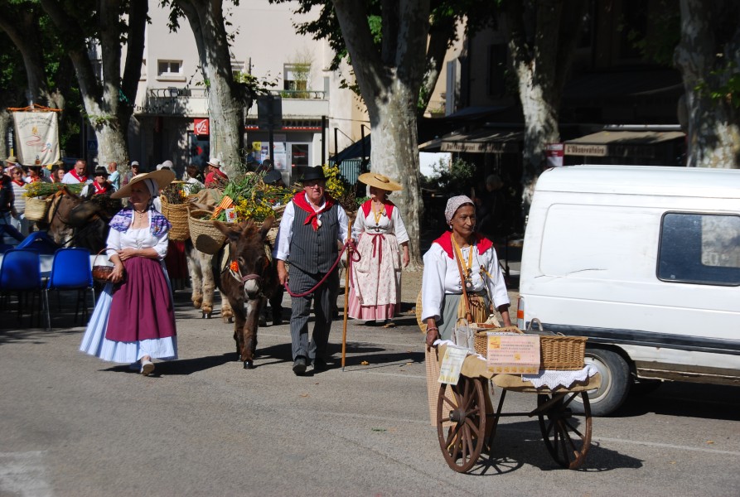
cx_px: 370
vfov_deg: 16.3
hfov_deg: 24.1
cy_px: 248
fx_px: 1731
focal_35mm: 84
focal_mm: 56
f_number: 6.3
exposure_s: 1/640
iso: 100
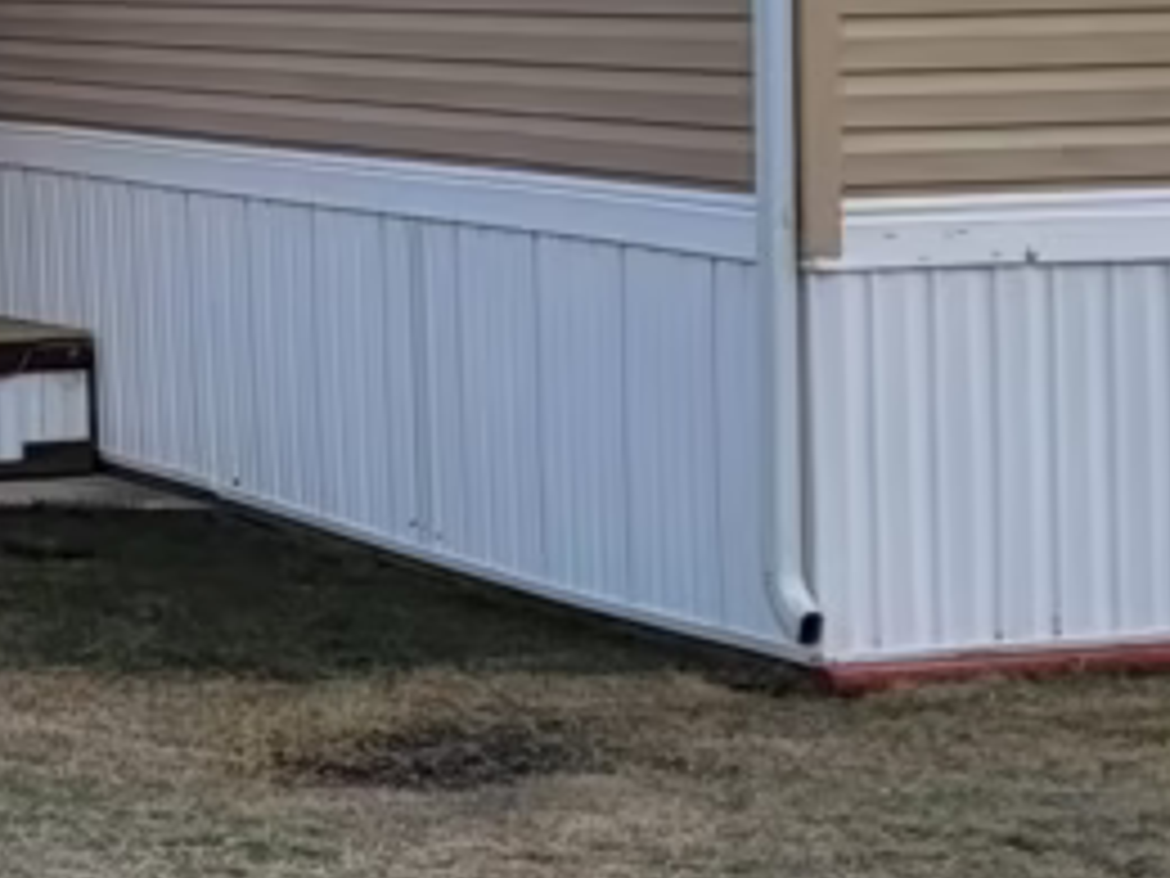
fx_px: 4800
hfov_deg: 13.4
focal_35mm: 142
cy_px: 14
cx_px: -378
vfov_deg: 10.4
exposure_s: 1/351
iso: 16
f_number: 1.8
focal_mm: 6.7
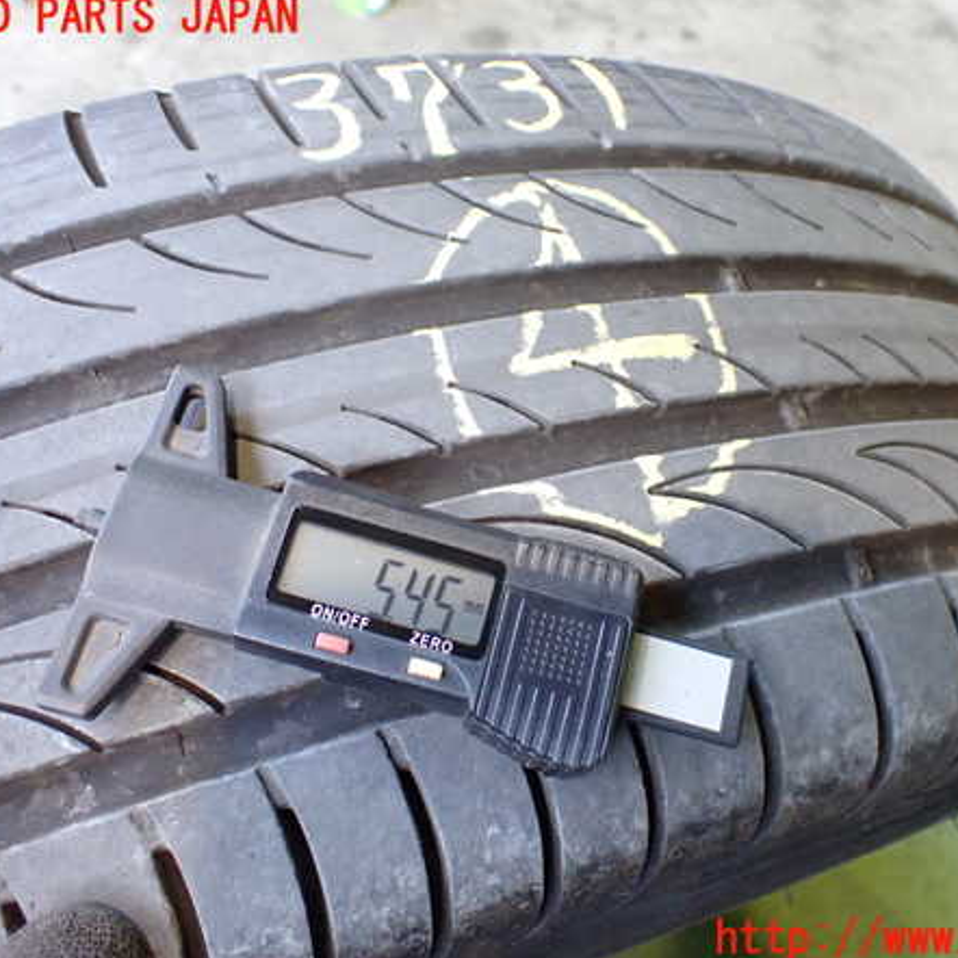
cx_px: 555
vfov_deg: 46.0
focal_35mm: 36
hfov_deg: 45.9
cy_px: 479
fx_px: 1127
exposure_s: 1/80
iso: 800
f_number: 2.3
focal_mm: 5.4
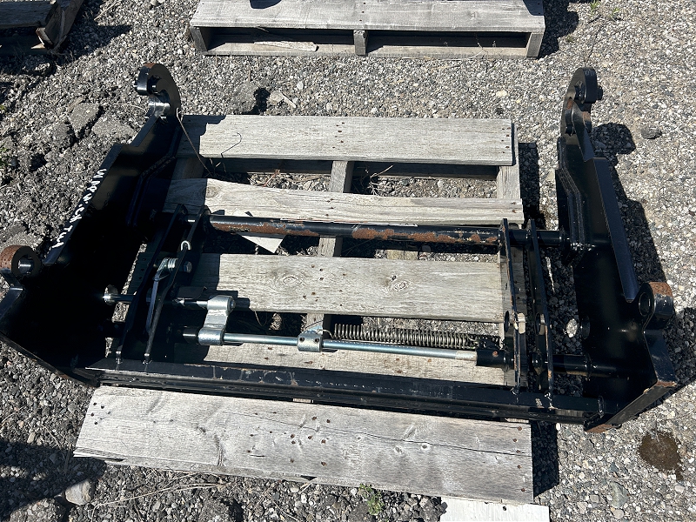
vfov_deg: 53.1
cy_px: 261
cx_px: 348
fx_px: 523
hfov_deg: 67.3
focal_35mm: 26
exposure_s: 1/5882
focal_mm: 5.7
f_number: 1.5
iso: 50
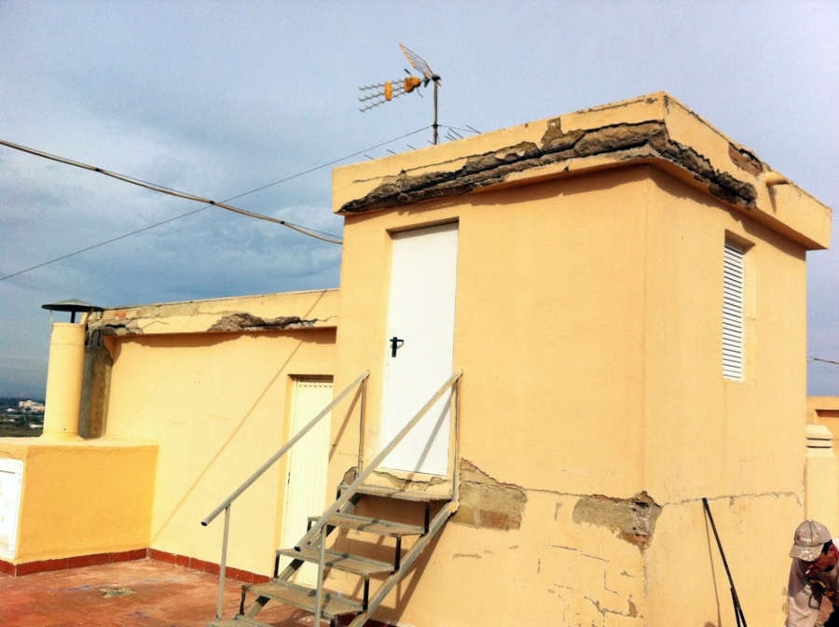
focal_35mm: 35
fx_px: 847
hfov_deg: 52.7
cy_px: 314
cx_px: 420
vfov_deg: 40.6
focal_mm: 3.85
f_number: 2.8
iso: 125
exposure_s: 1/3352
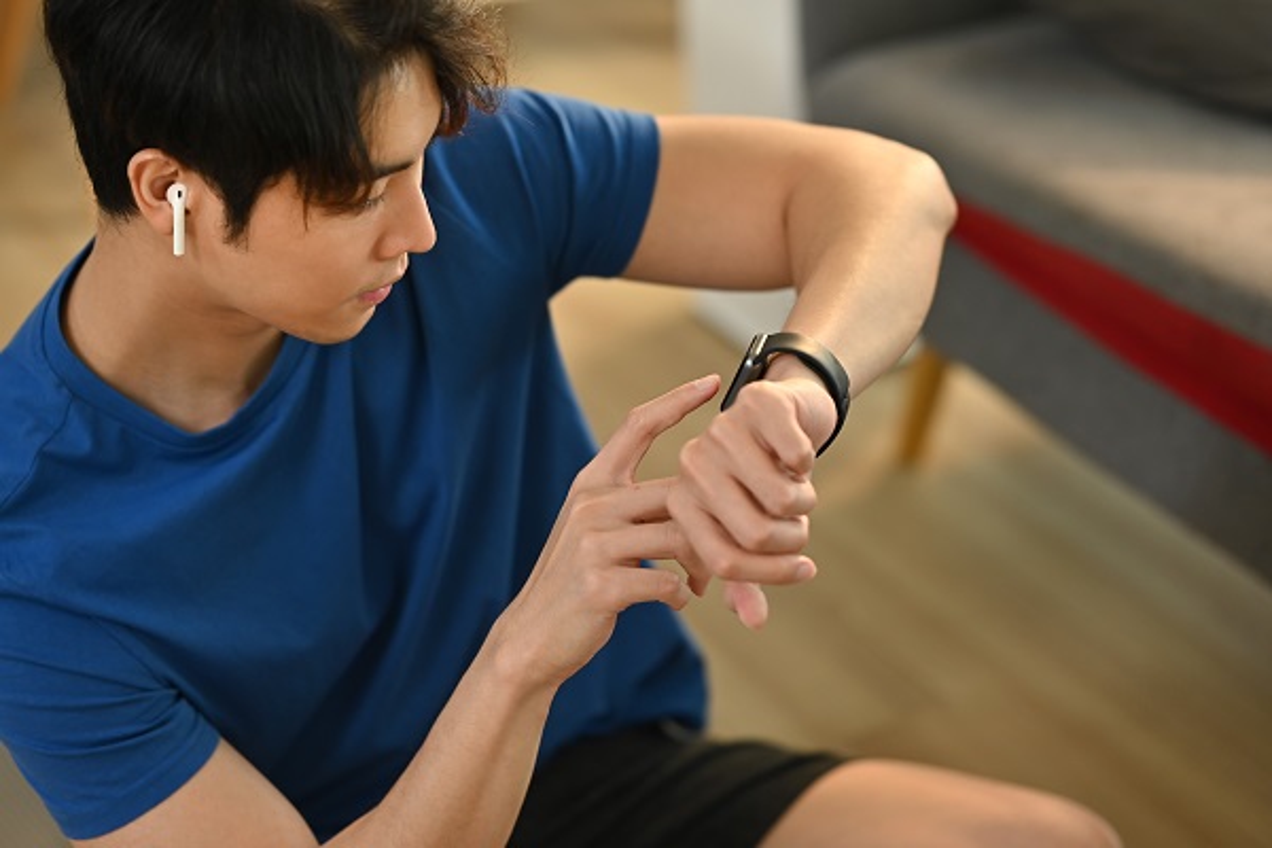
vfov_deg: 16.1
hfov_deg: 23.9
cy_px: 424
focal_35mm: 85
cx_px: 636
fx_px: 3003
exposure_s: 1/100
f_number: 2.2
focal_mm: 85
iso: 500
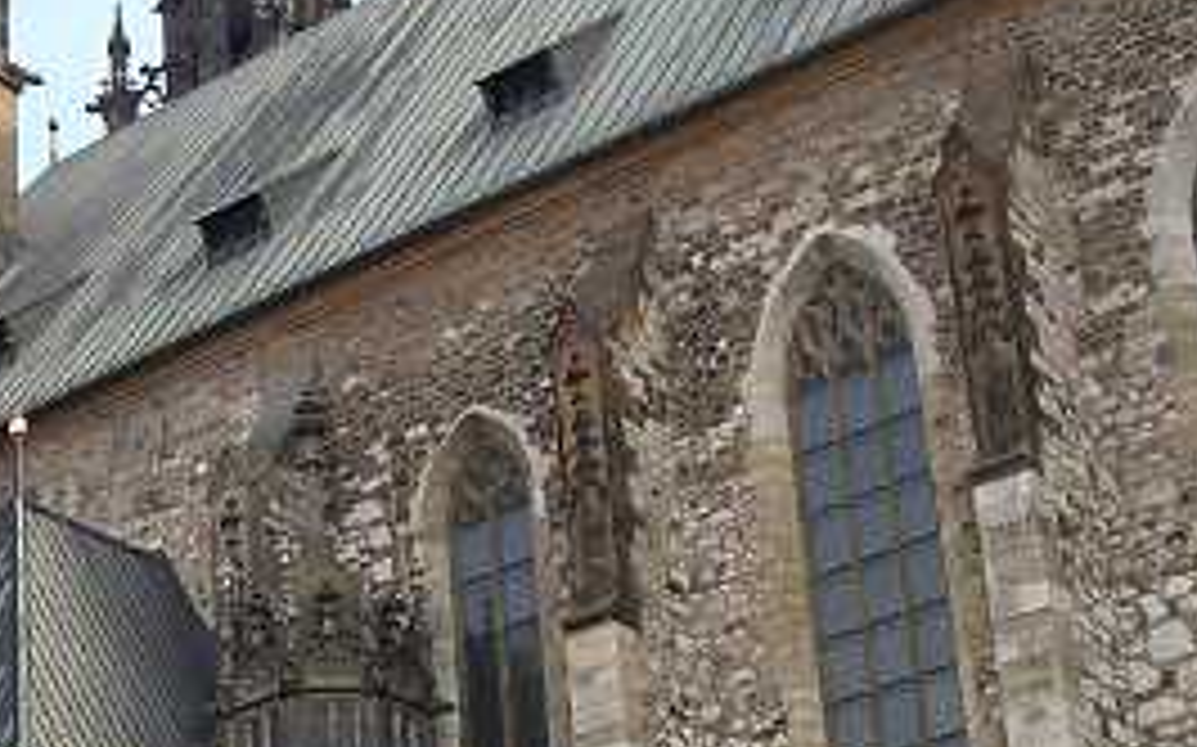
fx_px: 2967
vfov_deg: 14.2
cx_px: 220
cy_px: 648
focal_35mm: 91
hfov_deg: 22.5
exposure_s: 1/160
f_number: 4.4
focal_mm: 6.3
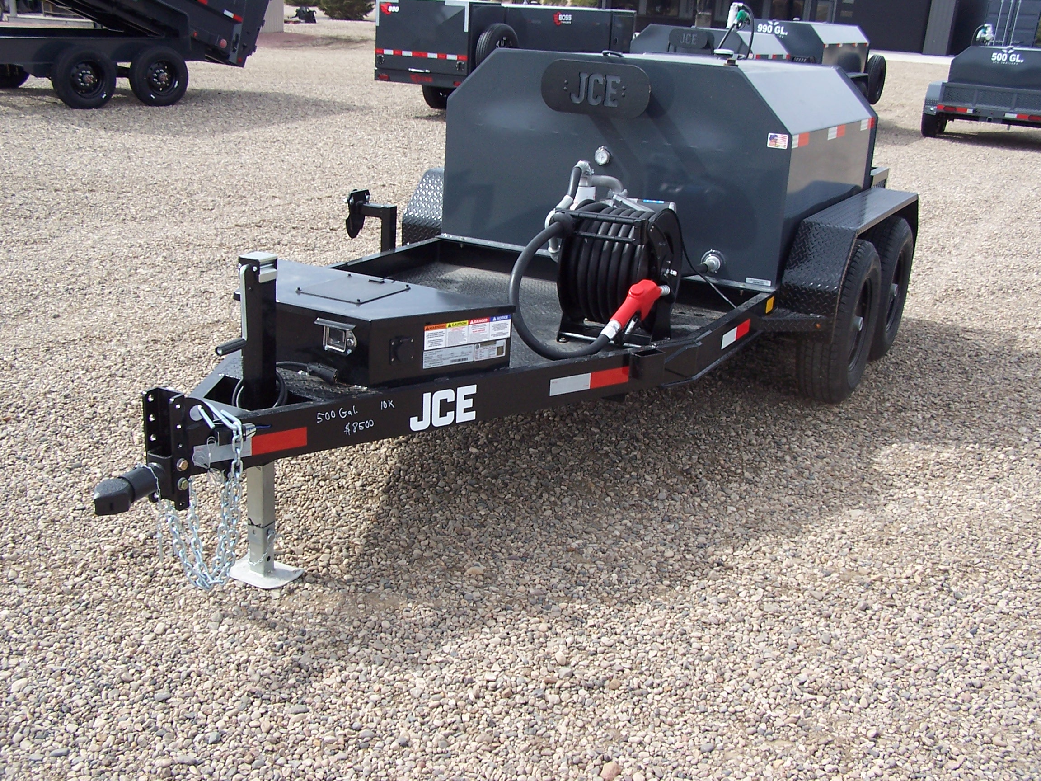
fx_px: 1143
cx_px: 520
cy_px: 390
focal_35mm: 38
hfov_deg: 49.0
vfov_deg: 37.7
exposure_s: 1/500
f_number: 4
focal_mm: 6.3
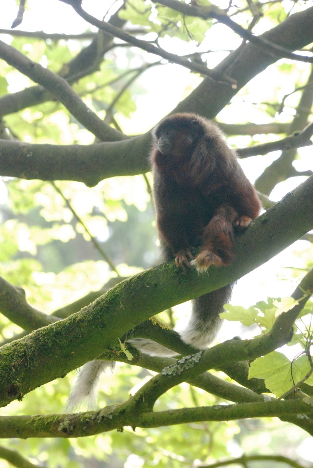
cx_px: 156
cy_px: 234
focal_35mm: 202
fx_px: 2633
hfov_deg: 6.8
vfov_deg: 10.1
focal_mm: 135
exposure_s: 1/160
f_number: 9
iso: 1600
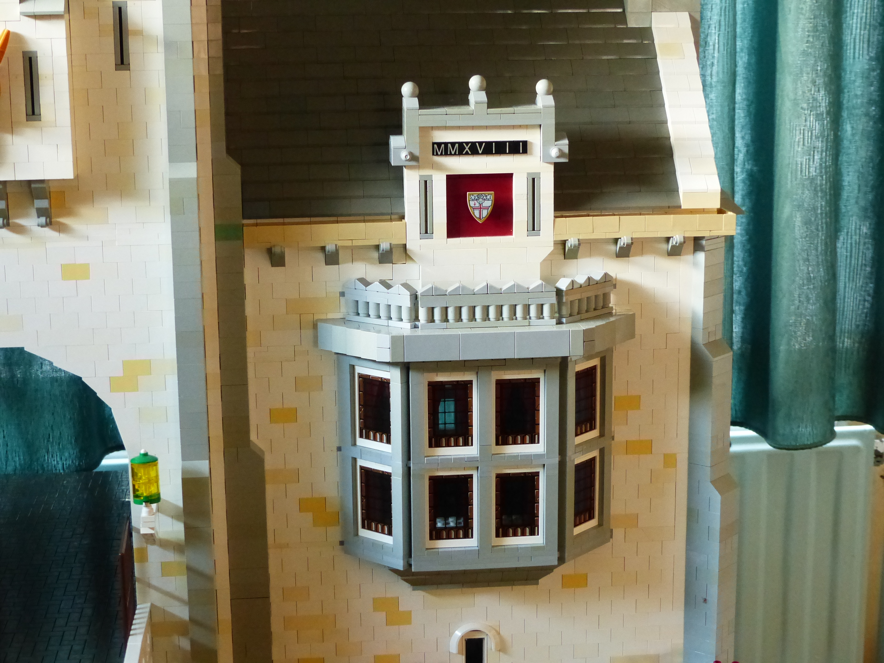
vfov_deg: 23.3
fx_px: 1609
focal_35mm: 63
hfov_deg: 30.7
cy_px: 332
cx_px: 442
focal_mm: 11.4
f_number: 2.8
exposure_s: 1/20
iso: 800
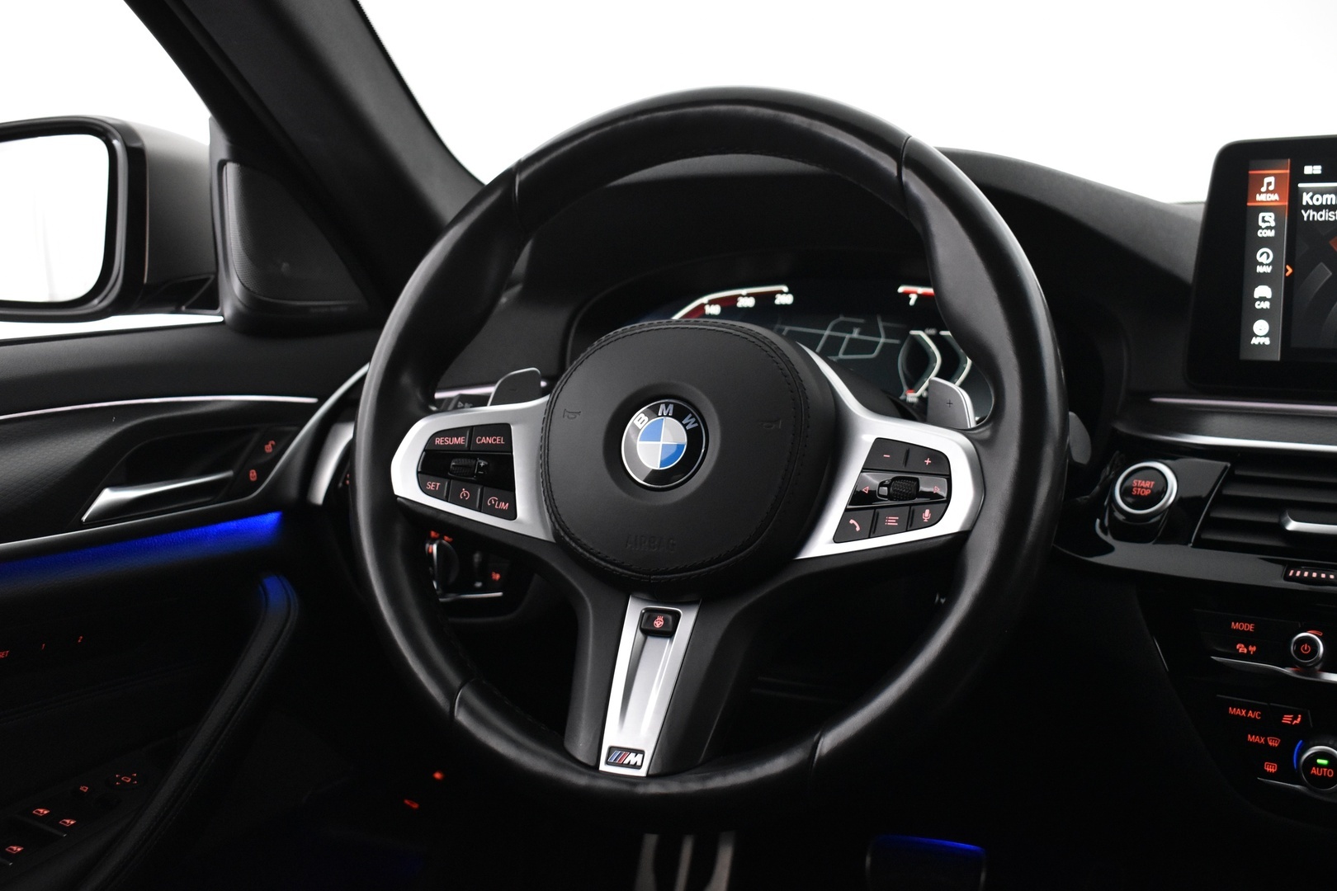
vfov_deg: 34.2
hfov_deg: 49.6
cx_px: 668
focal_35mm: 39
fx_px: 1448
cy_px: 446
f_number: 4
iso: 2800
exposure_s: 1/40
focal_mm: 26
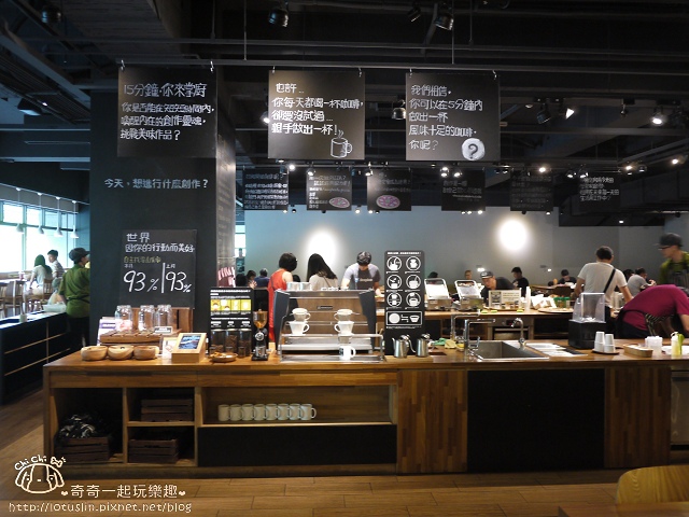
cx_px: 344
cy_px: 258
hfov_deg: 63.4
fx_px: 557
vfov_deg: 49.7
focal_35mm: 28
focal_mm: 14
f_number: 2.5
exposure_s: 1/30
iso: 400
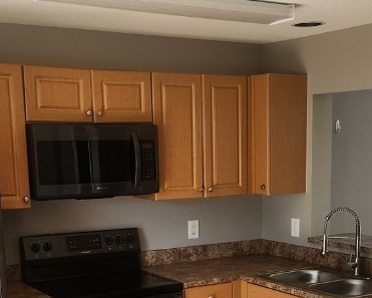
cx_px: 230
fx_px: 683
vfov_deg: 23.8
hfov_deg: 30.4
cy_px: 277
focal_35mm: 62
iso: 200
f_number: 1.8
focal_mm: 5.4
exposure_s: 1/120
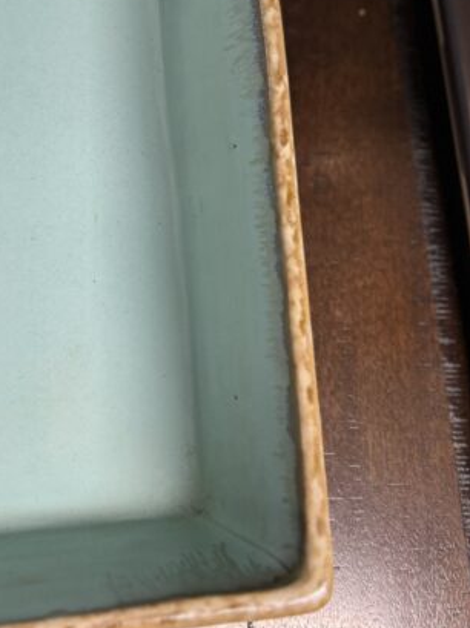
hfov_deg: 29.1
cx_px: 12
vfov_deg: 39.9
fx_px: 852
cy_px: 198
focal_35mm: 47
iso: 200
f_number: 1.78
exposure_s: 1/60
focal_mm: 6.76
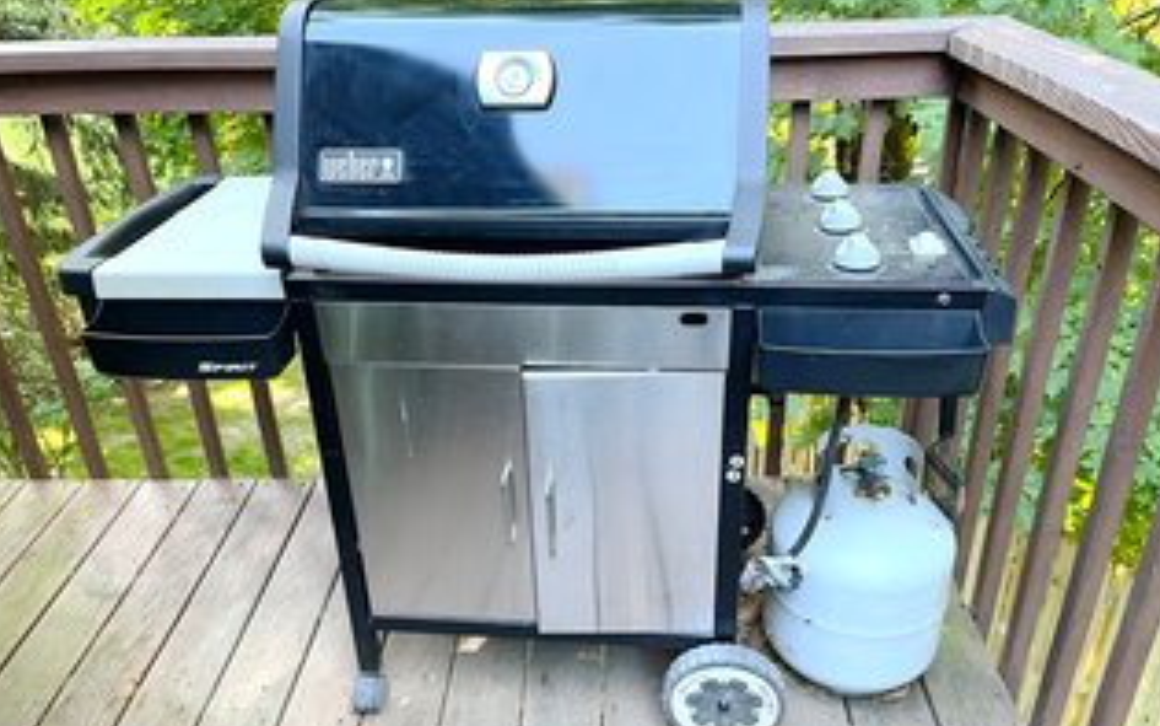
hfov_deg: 62.9
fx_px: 949
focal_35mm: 30
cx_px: 558
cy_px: 400
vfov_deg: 41.8
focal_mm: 5.1
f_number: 1.6
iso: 125
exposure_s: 1/68
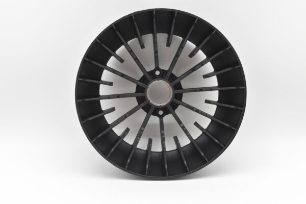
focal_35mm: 68
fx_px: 574
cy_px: 102
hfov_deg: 29.9
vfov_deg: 20.2
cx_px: 153
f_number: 8
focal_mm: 45
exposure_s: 1/640
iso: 1600
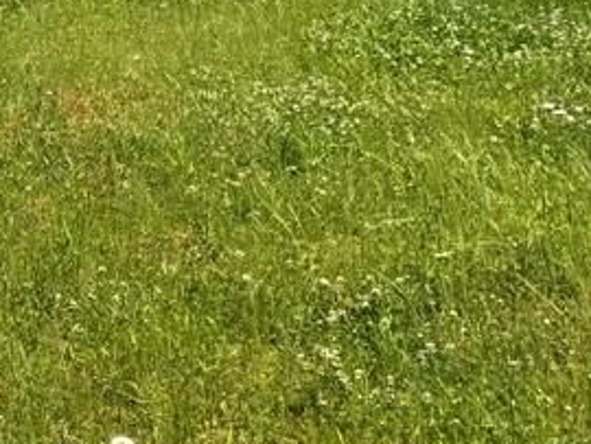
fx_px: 1555
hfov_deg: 17.2
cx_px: -501
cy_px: -188
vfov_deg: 15.2
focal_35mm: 91
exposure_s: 1/2506
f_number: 1.78
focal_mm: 6.76
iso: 80
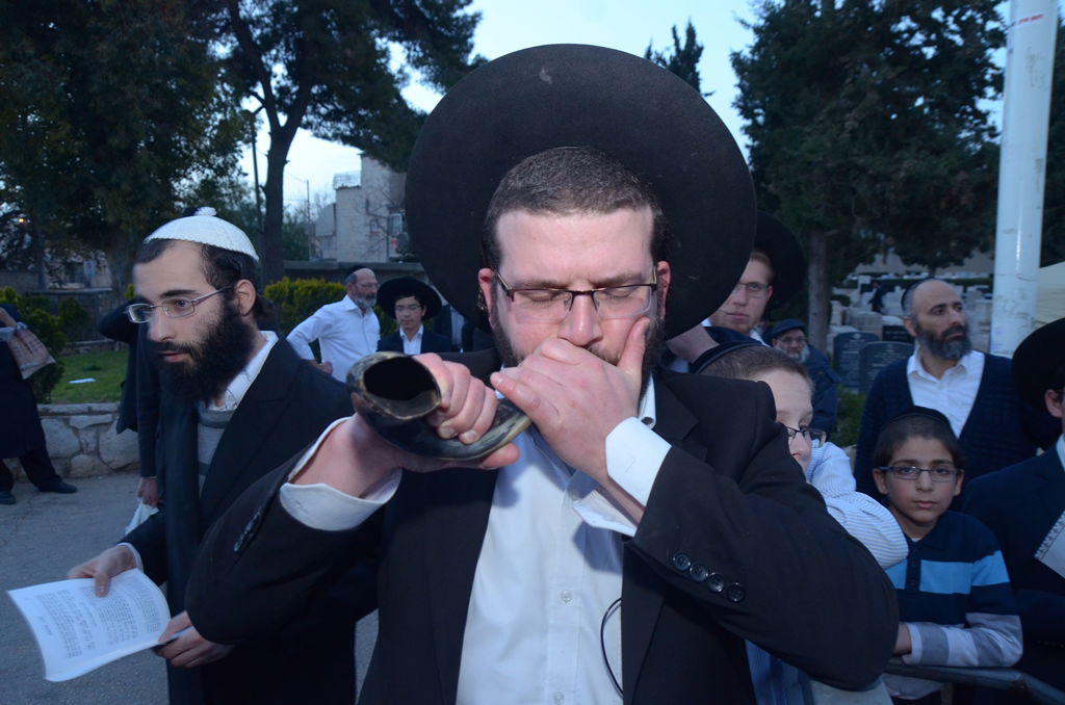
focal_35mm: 48
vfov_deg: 27.9
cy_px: 352
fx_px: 1417
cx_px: 532
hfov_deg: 41.2
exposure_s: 1/80
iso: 1000
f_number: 6.3
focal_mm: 32
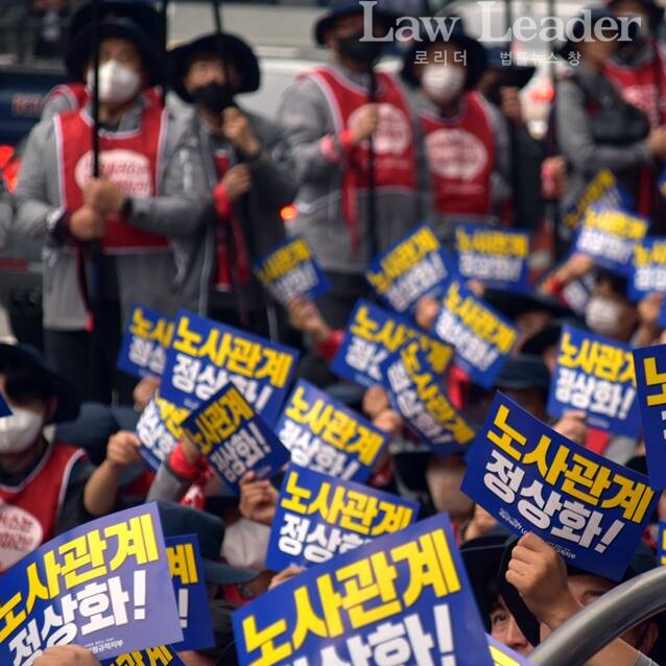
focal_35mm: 297
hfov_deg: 5.9
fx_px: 6458
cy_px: 341
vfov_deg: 5.9
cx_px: 484
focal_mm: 145
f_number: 6
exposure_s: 1/400
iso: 250
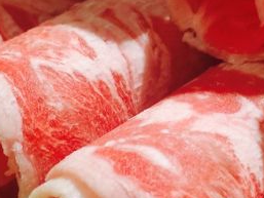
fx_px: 603
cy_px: 70
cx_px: 199
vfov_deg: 18.6
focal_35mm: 79
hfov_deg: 24.4
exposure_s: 1/17
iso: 64
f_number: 2.2
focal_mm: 4.15
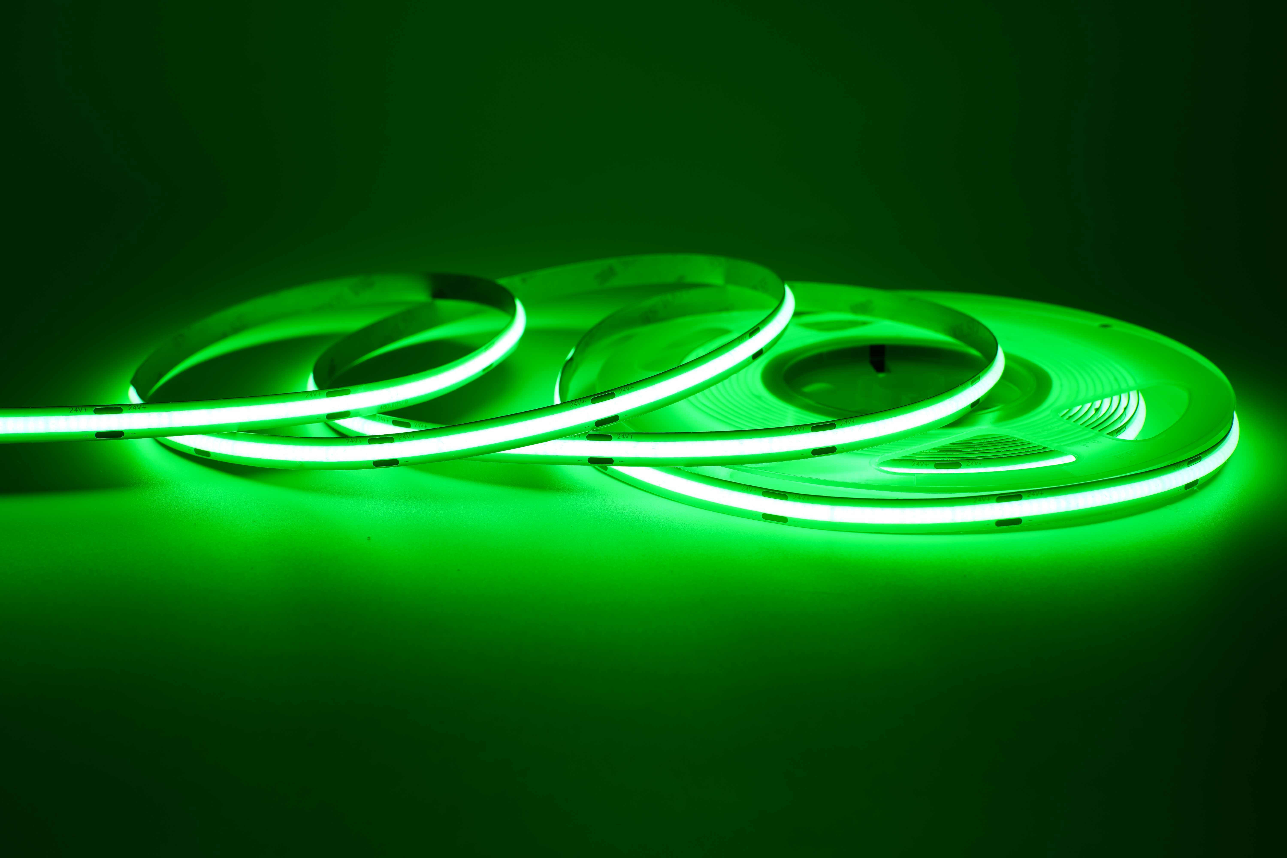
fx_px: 1930
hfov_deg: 36.9
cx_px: 644
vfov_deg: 25.1
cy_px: 429
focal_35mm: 54
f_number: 9
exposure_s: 1/200
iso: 50
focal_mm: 54
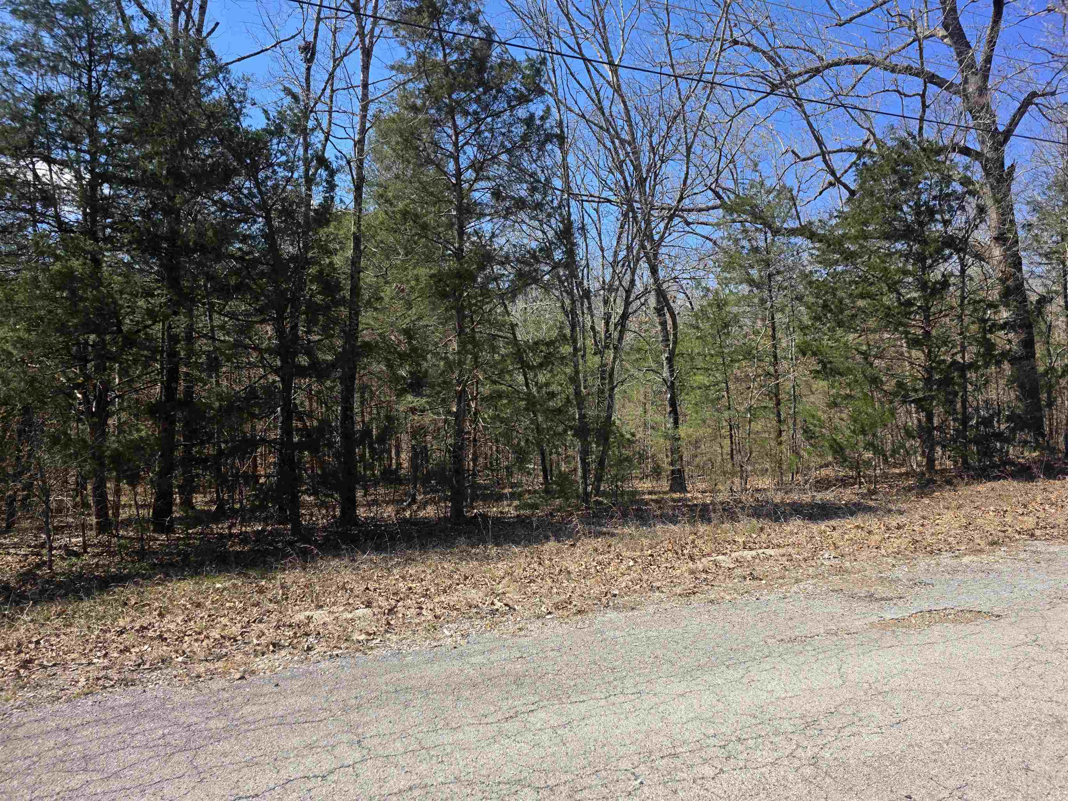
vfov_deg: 58.9
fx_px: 710
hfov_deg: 73.9
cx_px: 534
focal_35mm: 23
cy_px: 400
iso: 80
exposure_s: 1/2321
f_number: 1.7
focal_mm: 6.3
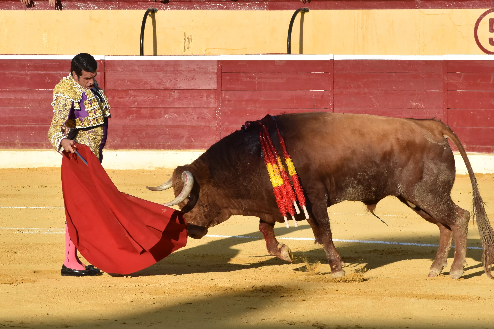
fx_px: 4016
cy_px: 142
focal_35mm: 293
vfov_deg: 4.7
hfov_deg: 7.0
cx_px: 228
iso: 800
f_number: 10
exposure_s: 1/1600
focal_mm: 135
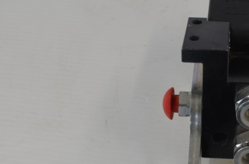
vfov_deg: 17.8
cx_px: 213
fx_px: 524
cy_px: 121
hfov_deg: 26.0
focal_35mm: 76
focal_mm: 20
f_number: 5.6
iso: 400
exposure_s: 1/125
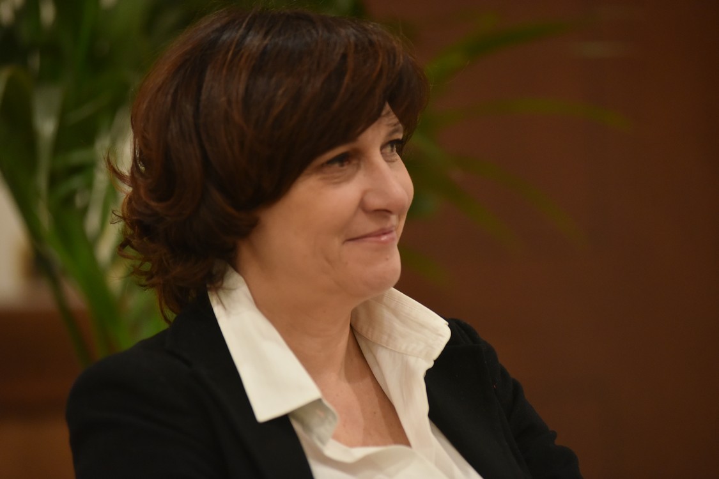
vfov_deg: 9.5
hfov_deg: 14.2
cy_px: 240
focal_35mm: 145
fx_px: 2896
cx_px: 360
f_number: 3.2
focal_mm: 145
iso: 3200
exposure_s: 1/250
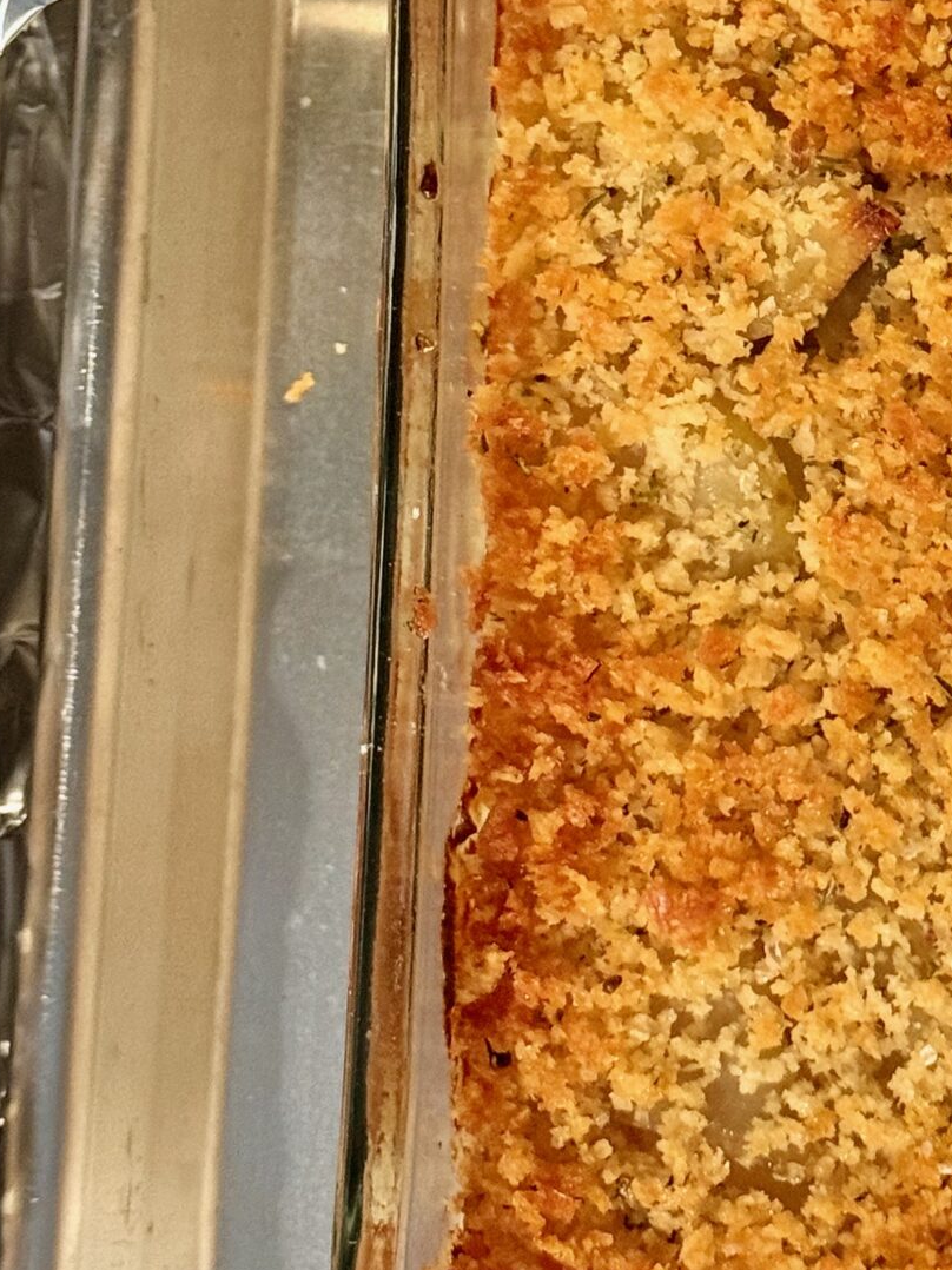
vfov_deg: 17.2
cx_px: 1102
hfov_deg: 12.7
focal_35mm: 114
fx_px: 4182
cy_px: 372
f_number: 1.78
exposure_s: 1/40
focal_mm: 6.76
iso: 320
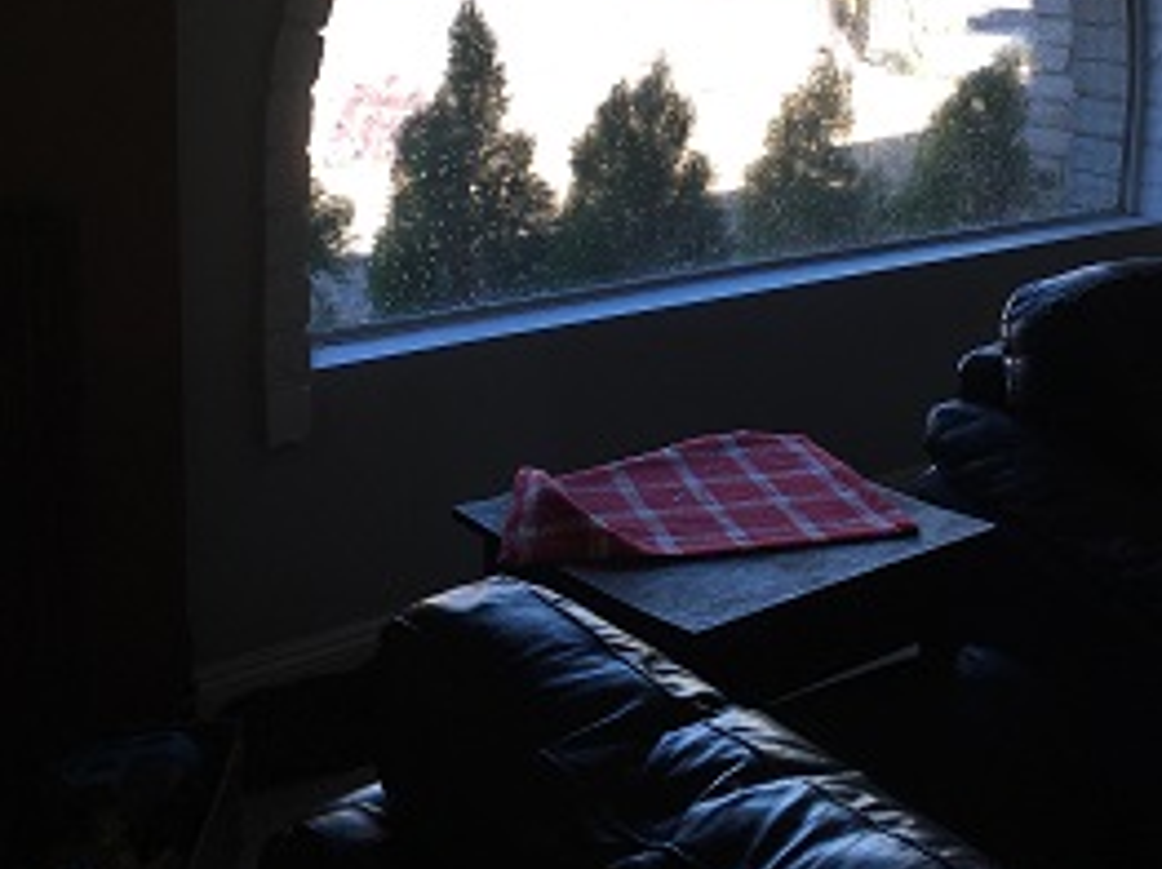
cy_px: 131
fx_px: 1710
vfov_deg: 27.7
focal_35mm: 51
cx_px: 692
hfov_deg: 37.4
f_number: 2.2
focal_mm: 4.15
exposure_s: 1/180
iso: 25
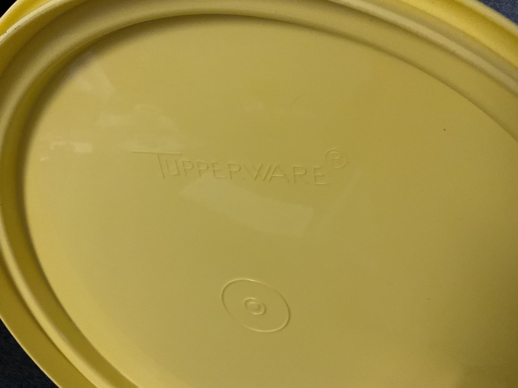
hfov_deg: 61.7
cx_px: 259
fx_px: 434
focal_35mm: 29
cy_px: 194
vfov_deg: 48.2
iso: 160
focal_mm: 3
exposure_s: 1/60
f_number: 1.8
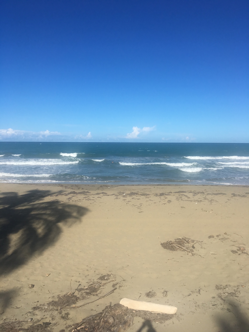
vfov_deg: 61.7
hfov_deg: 48.2
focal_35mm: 29
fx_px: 278
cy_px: 166
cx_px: 124
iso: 25
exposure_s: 1/3344
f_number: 2.2
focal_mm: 4.15
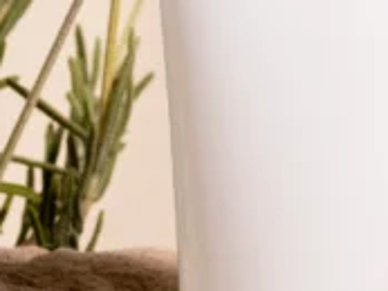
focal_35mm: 284
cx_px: 70
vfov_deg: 5.2
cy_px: 13
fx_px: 3185
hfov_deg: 7.0
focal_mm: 50
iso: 250
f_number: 10
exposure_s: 1/125
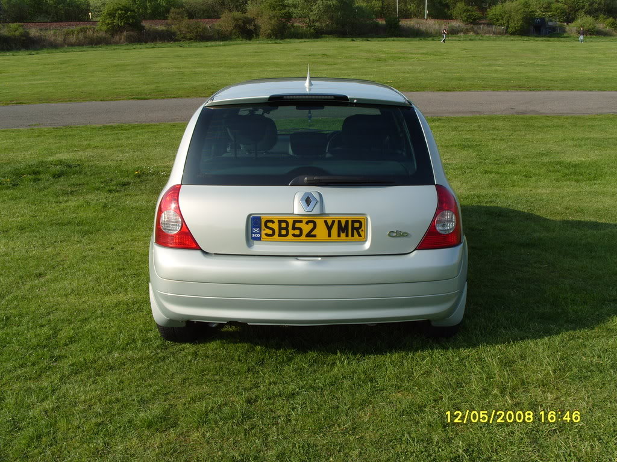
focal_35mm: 35
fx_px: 624
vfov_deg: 40.7
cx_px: 308
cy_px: 231
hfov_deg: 52.6
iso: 80
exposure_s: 1/350
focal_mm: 7.8
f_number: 5.7
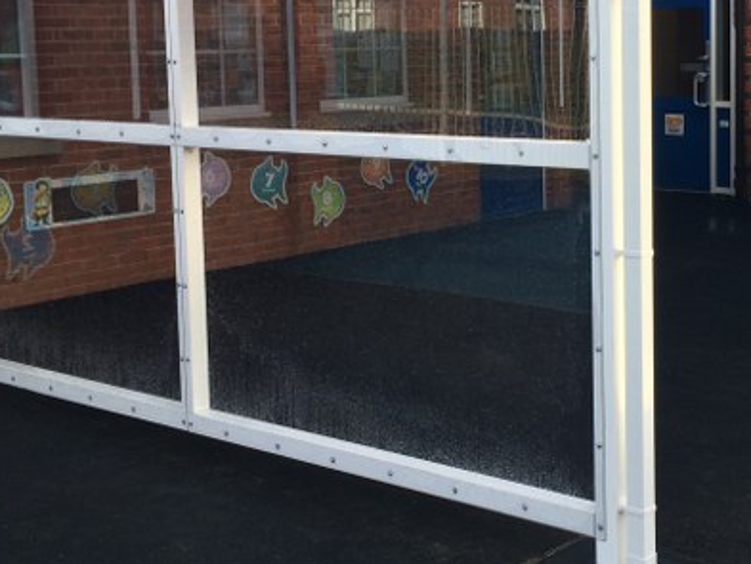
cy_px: 170
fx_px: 1324
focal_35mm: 61
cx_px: 558
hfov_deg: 31.2
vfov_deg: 23.9
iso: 32
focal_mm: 4.12
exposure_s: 1/363
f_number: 2.2
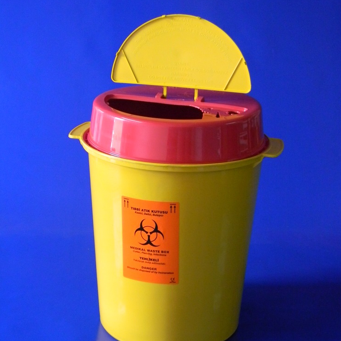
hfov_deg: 25.7
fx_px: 747
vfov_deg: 25.7
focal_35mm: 67
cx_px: 172
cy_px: 189
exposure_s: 1/18
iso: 400
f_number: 4.1
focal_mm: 10.1
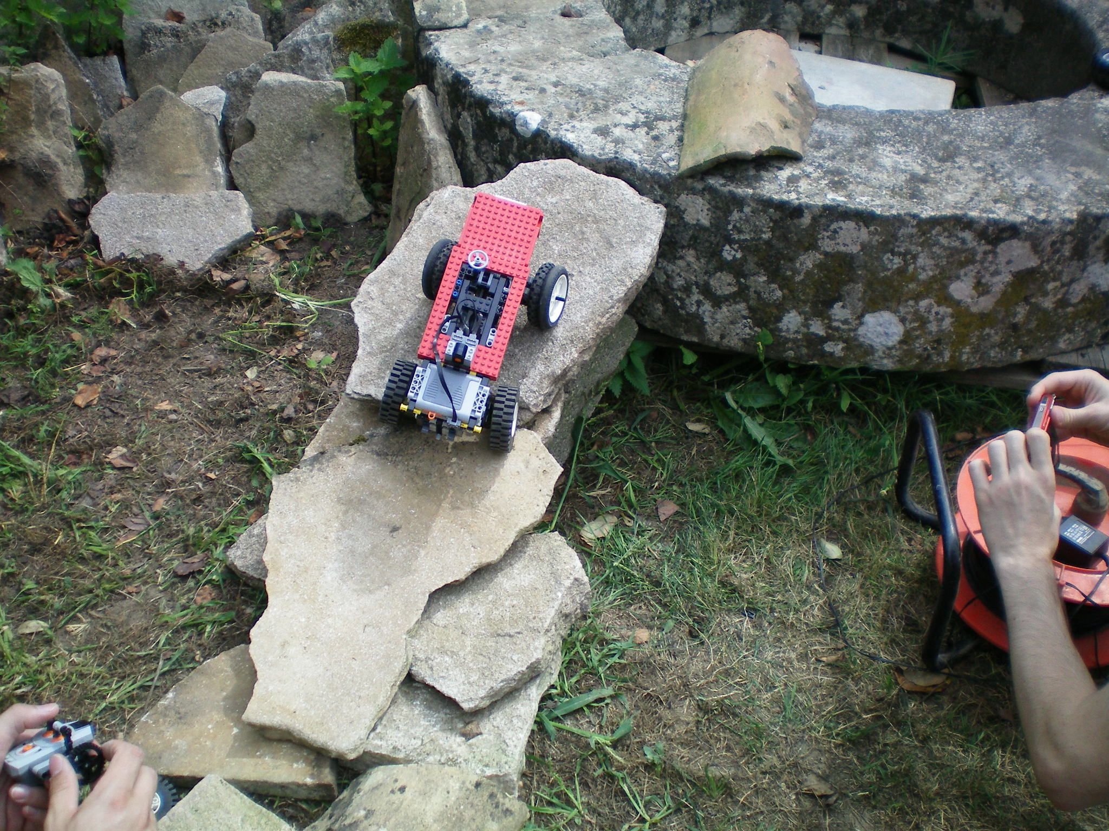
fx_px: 1217
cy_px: 416
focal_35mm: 38
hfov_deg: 49.0
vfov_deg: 37.7
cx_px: 554
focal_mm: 6.3
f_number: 3.1
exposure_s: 1/400
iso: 64
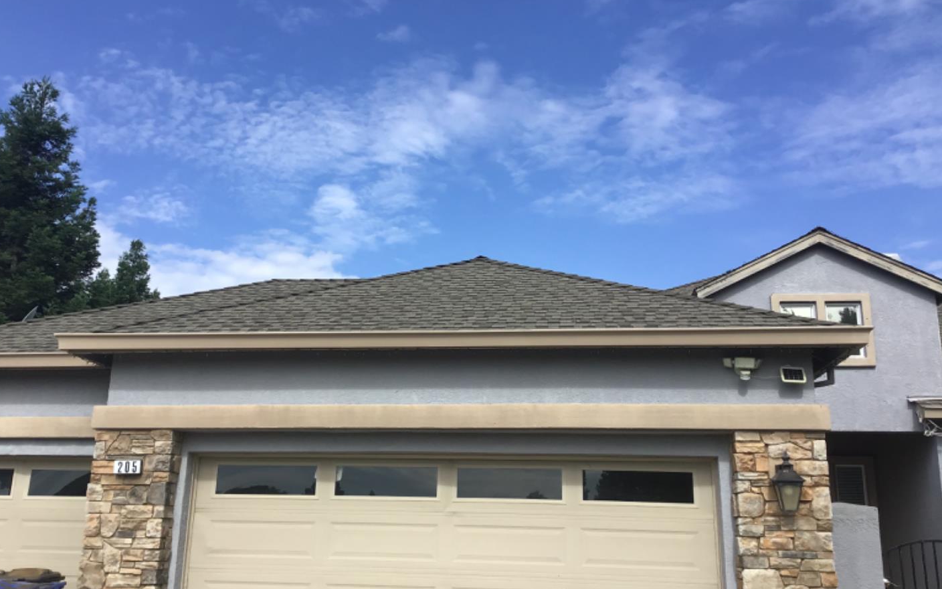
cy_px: 295
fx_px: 899
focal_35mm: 35
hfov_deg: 55.3
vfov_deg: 36.3
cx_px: 449
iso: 25
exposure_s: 1/1404
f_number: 2.4
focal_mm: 3.3
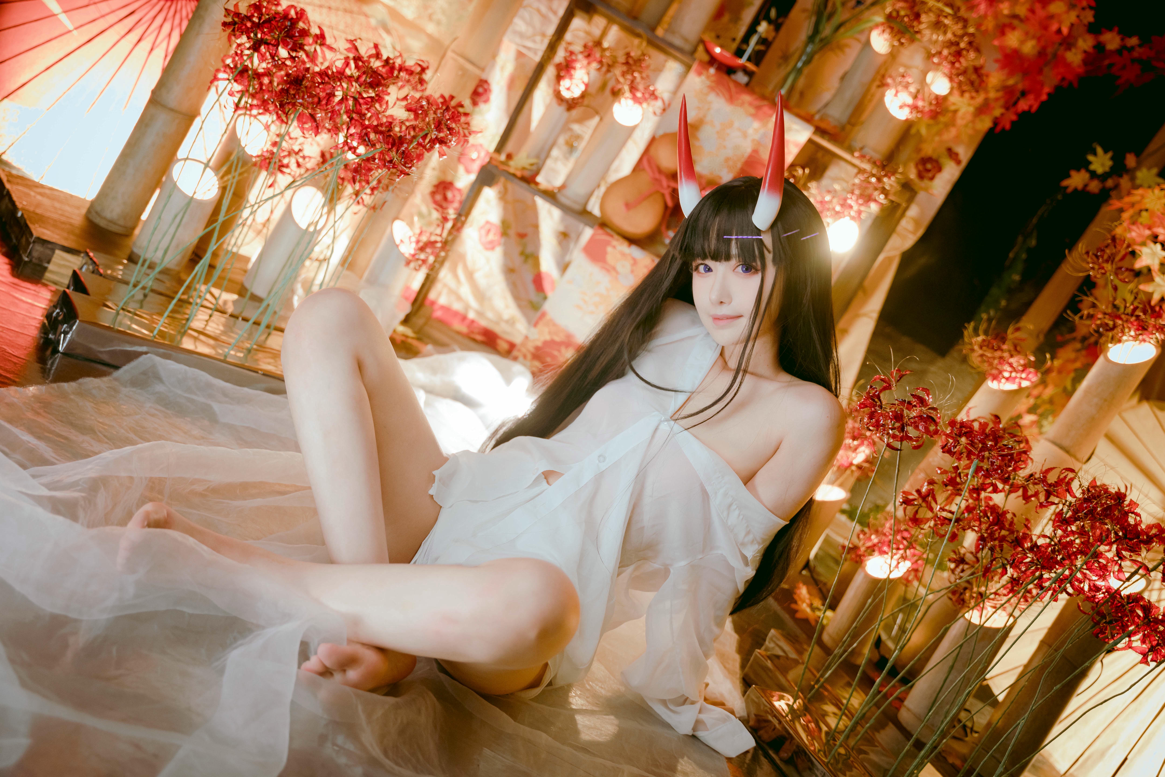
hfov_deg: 53.9
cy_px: 388
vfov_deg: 37.5
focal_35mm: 35
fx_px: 1145
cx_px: 582
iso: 1600
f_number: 2.8
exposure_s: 1/60
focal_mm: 35.4
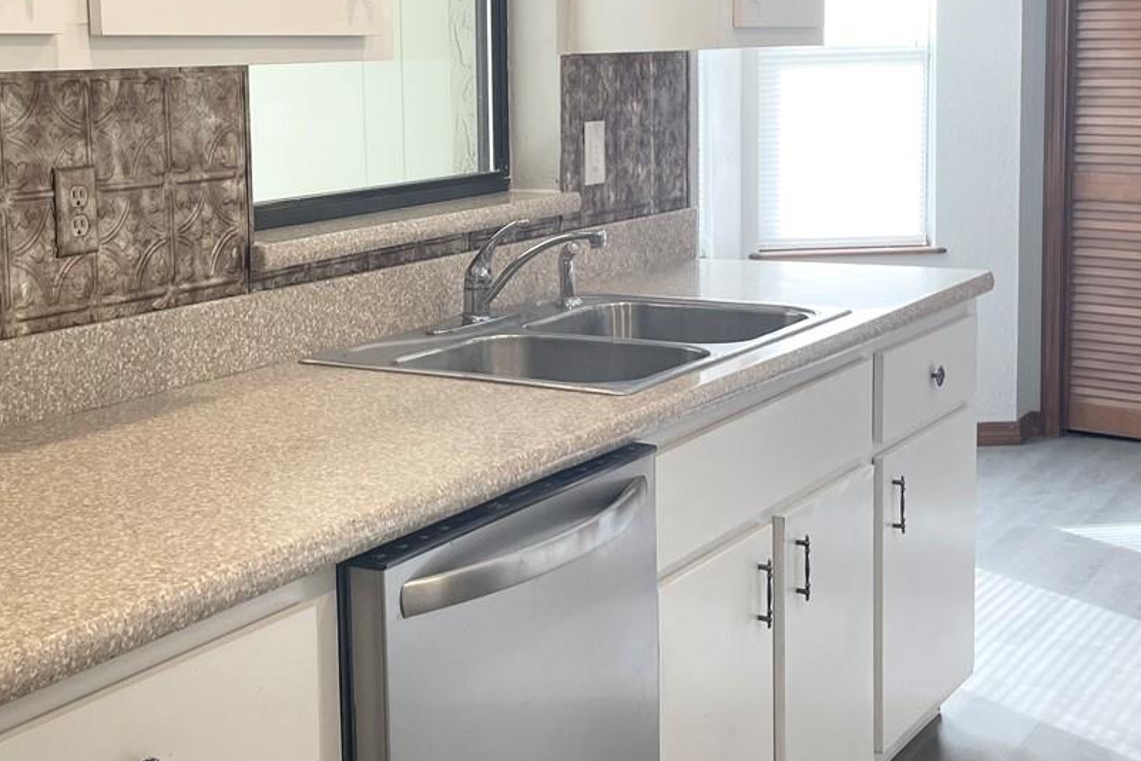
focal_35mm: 54
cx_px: 405
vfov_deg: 25.0
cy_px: 266
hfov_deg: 36.6
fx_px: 1711
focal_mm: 4.2
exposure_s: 1/120
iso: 80
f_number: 1.6
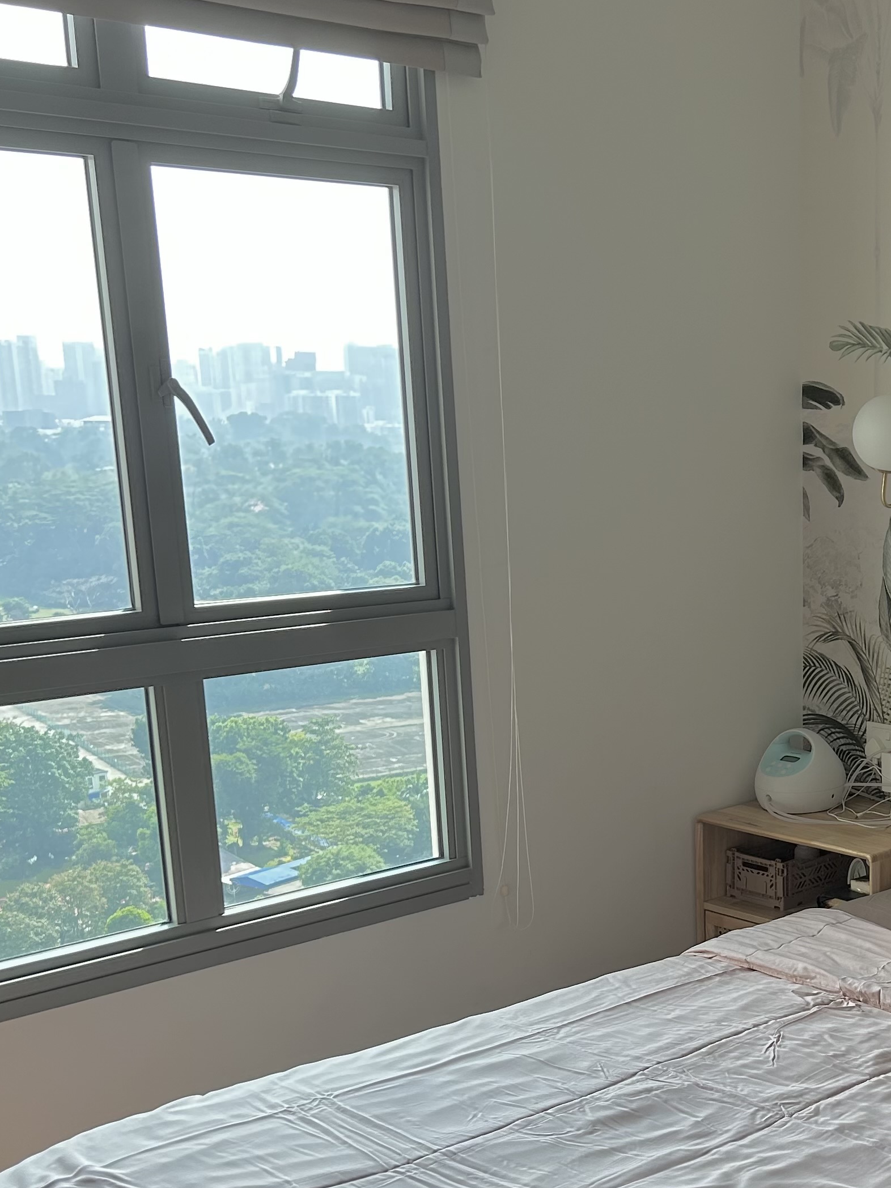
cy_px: 804
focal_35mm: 50
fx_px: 1716
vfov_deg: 37.7
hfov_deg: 27.7
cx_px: 852
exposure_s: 1/502
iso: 50
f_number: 1.5
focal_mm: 5.7
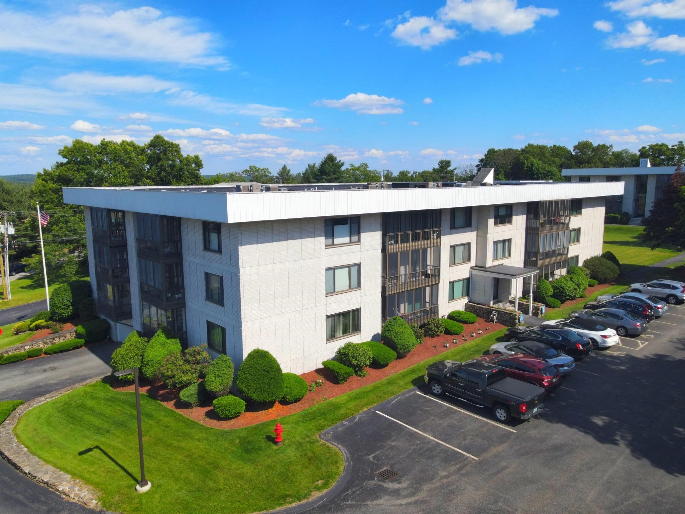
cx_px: 342
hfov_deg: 71.6
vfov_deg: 56.8
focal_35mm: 24
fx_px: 475
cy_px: 257
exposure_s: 1/800
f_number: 2.8
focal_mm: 4.5
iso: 100
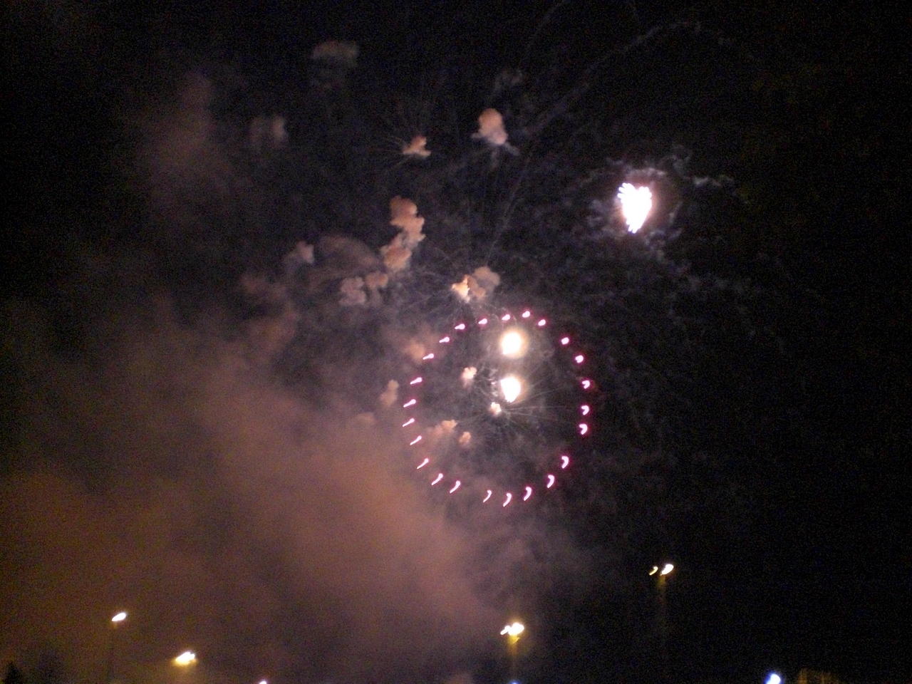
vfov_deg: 37.7
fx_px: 1001
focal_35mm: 38
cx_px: 456
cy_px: 342
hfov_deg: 49.0
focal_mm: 6.3
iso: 800
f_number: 3.1
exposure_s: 1/8
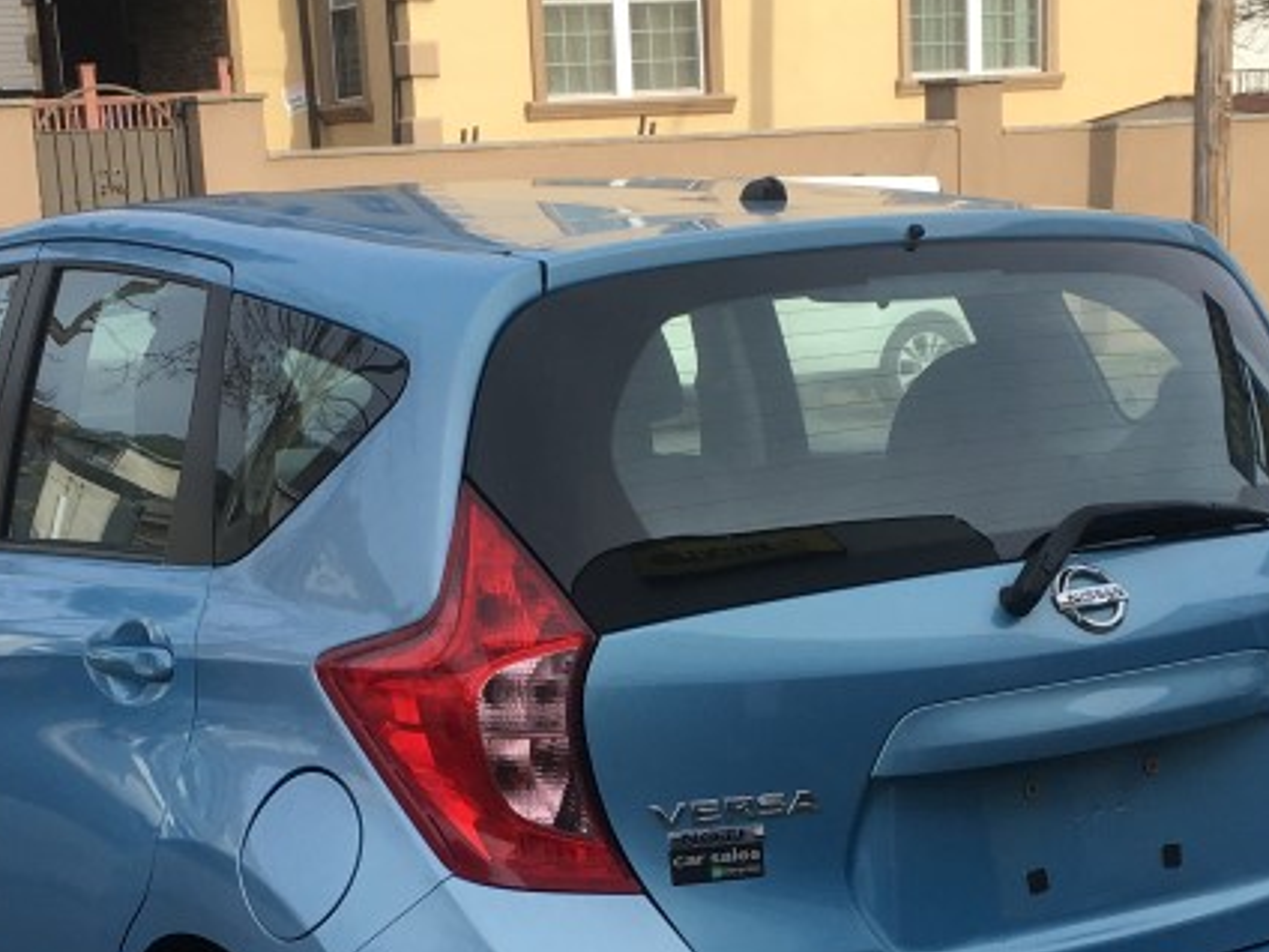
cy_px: 790
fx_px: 2566
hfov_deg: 27.8
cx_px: 584
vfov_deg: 20.7
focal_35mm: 70
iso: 25
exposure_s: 1/615
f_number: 2.2
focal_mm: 4.15
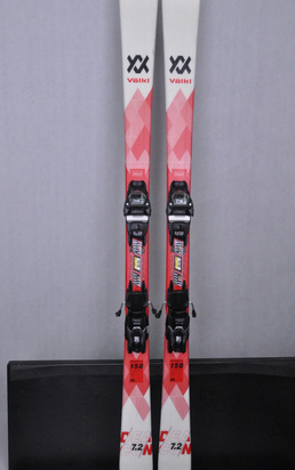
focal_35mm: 40
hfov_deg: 32.0
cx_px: 156
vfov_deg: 49.2
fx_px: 514
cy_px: 225
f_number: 9.5
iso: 3200
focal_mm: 24
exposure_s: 1/125
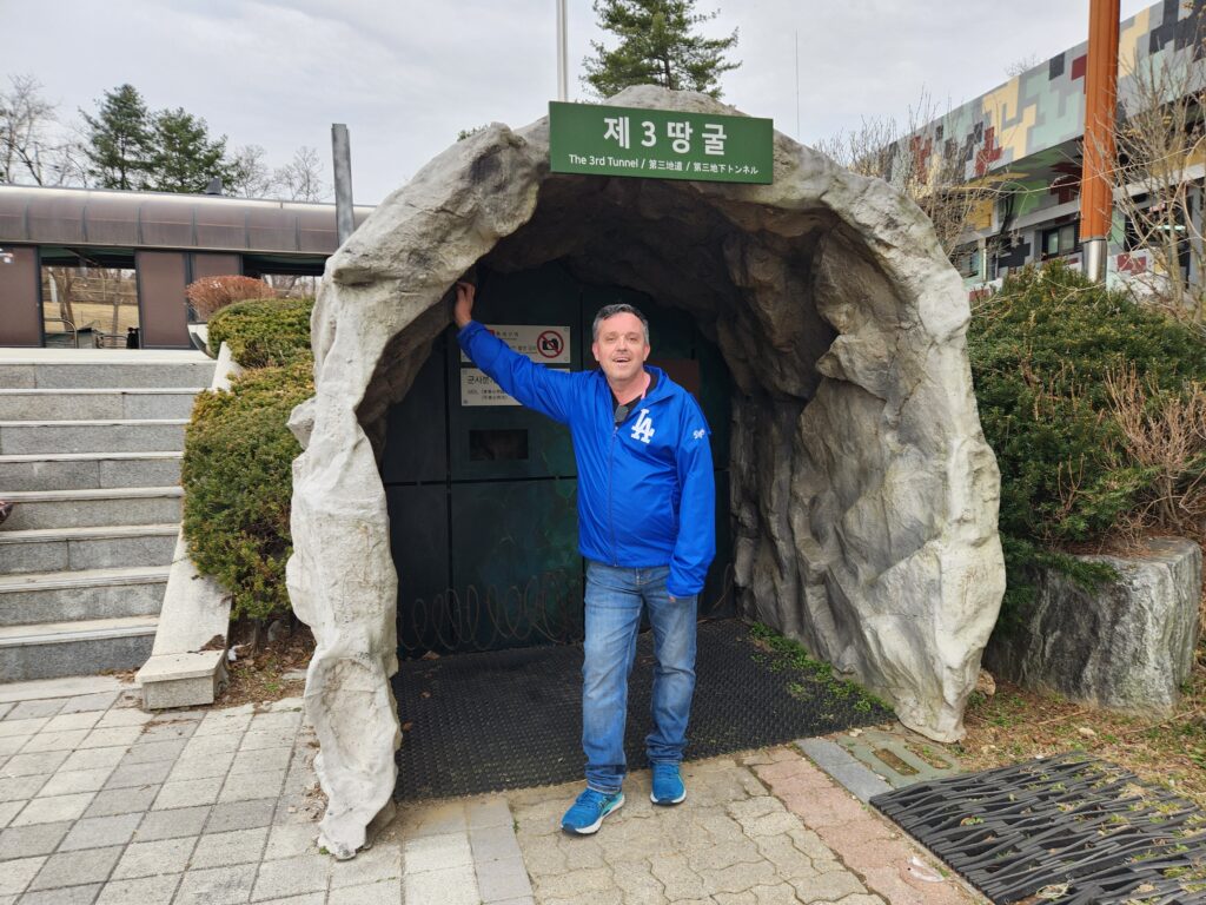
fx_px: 801
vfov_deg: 58.9
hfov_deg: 73.9
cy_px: 452
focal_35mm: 23
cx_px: 603
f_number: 1.8
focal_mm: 5.4
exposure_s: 1/183
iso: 20
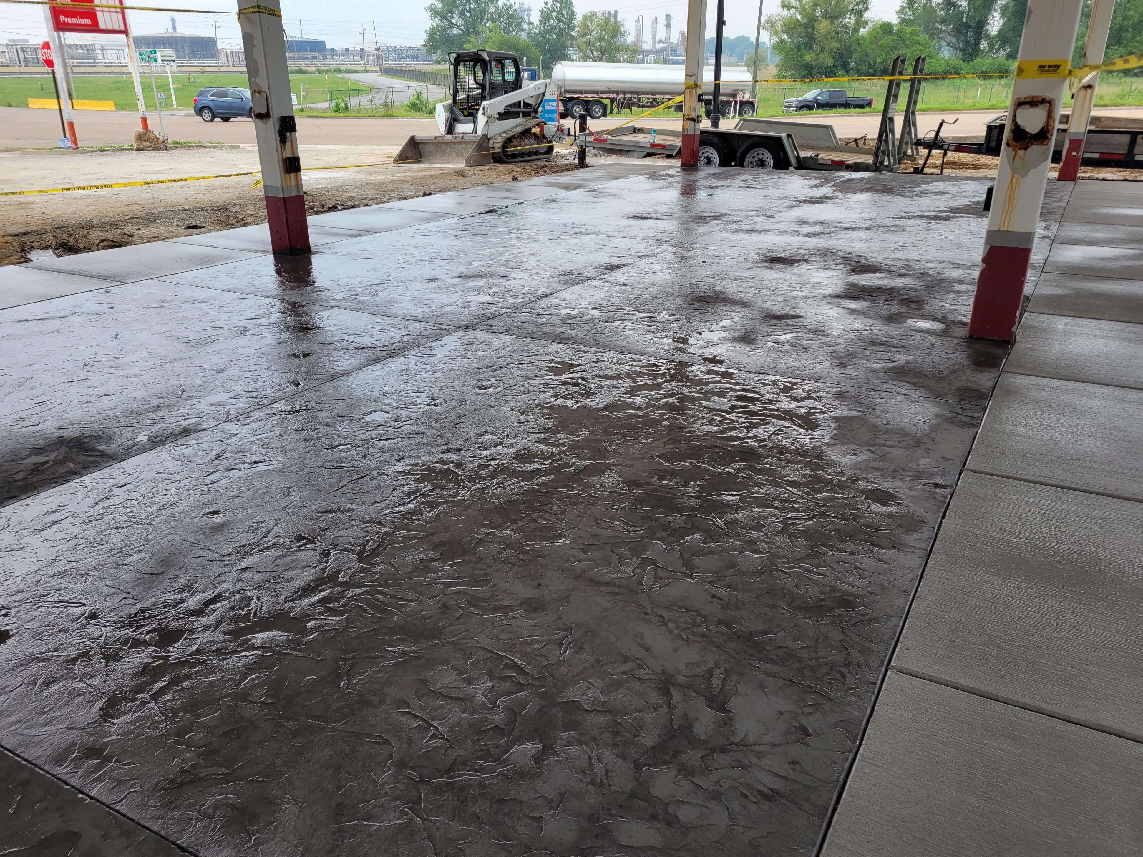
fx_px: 891
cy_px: 429
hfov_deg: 65.3
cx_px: 560
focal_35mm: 27
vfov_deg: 51.4
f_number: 1.8
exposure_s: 1/275
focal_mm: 5.4
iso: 40
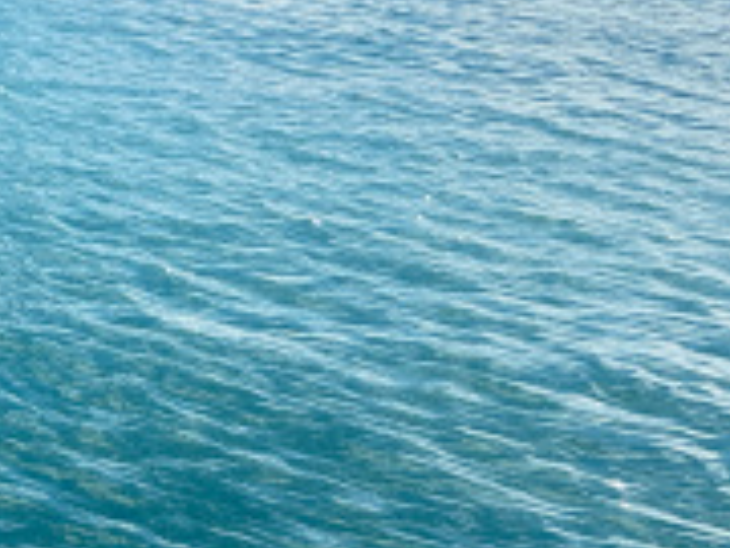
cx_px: -641
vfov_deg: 13.8
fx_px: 2130
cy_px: -246
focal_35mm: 101
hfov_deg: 16.0
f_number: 1.5
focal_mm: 5.7
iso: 50
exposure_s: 1/2841
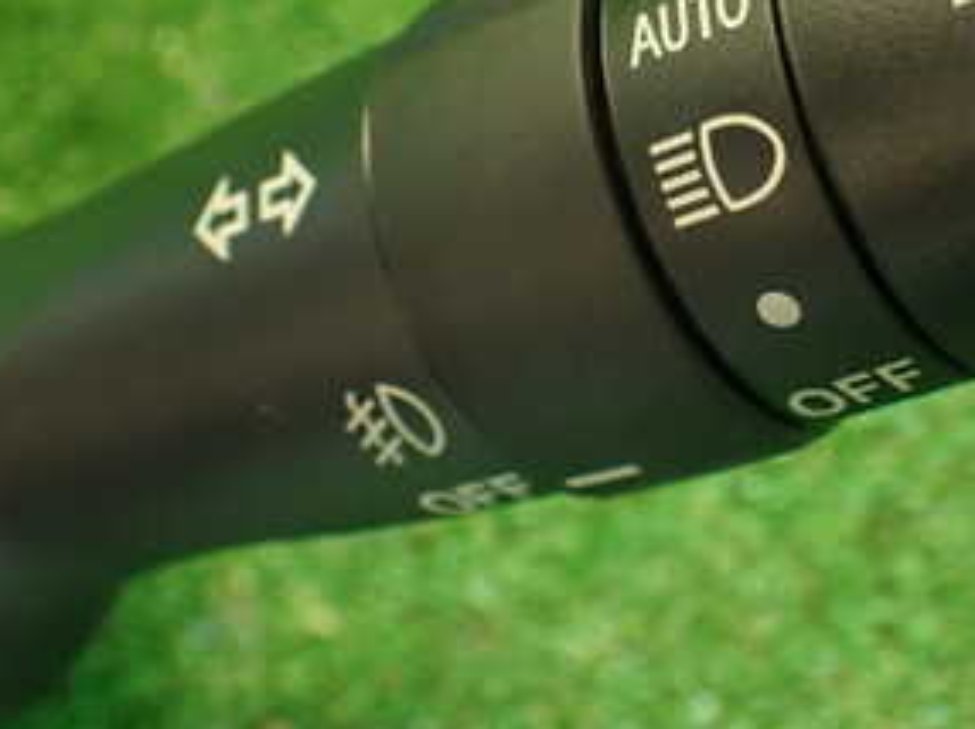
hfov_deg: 30.1
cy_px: 136
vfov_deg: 22.9
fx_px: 1773
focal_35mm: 63
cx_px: 770
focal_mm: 5.4
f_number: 2.3
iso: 400
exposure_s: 1/30
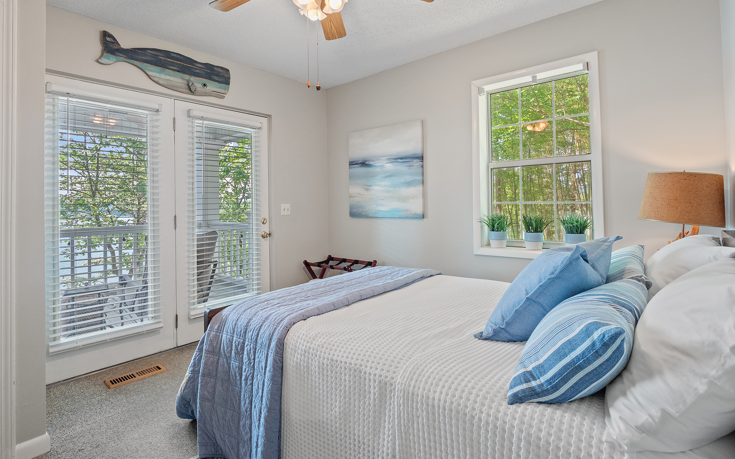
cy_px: 202
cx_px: 367
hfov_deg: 94.4
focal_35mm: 17
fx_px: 341
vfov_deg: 67.8
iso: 400
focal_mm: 8
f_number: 5.6
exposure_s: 1/25
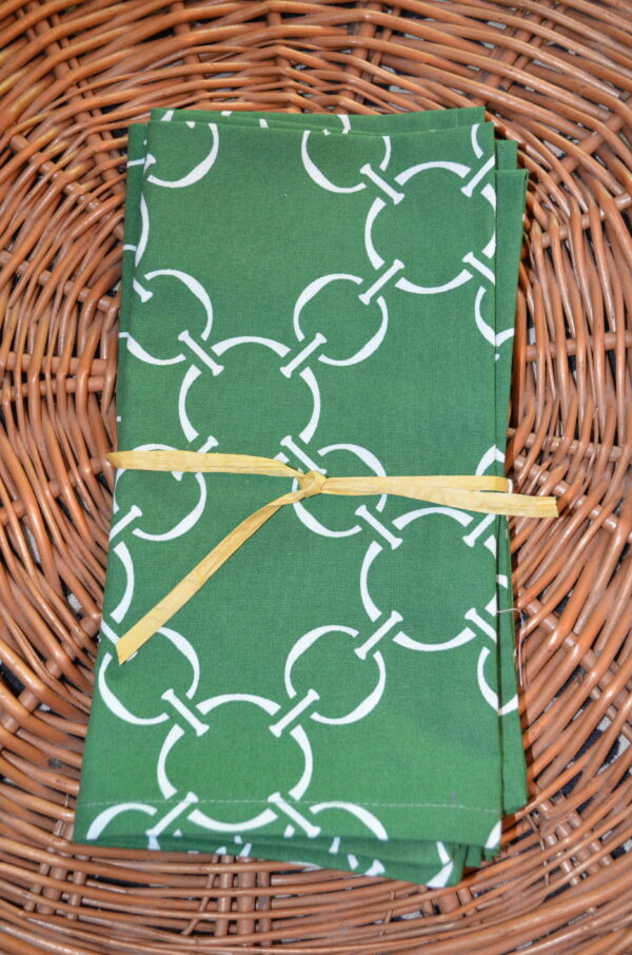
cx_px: 316
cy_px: 478
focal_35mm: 48
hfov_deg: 28.0
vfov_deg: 41.2
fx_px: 1270
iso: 2200
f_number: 4.8
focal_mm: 32
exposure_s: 1/60
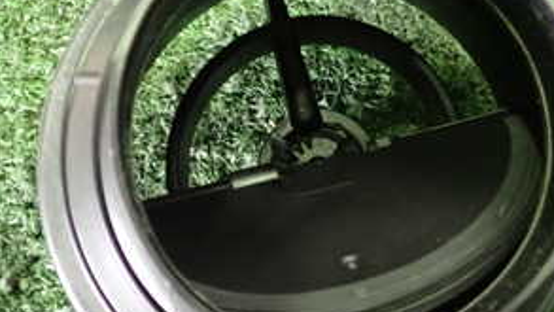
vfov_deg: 18.0
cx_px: 354
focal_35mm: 67
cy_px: 144
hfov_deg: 31.3
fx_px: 984
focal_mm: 5.4
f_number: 2.3
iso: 800
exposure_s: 1/25
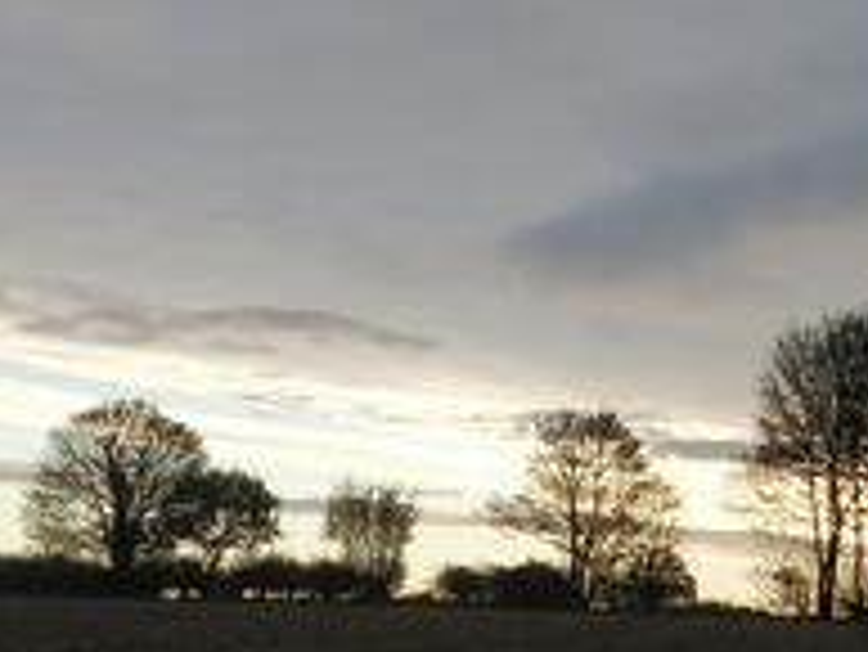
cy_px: 454
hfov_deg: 33.2
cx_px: 715
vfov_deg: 25.9
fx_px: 1405
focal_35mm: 56
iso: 200
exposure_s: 1/763
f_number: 1.7
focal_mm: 4.1
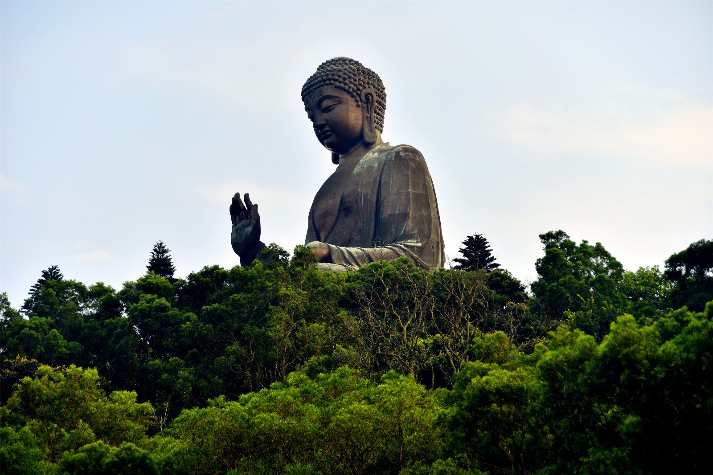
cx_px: 356
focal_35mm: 110
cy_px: 238
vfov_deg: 12.5
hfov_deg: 18.6
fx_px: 2179
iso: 100
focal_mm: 110
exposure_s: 1/125
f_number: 5.6
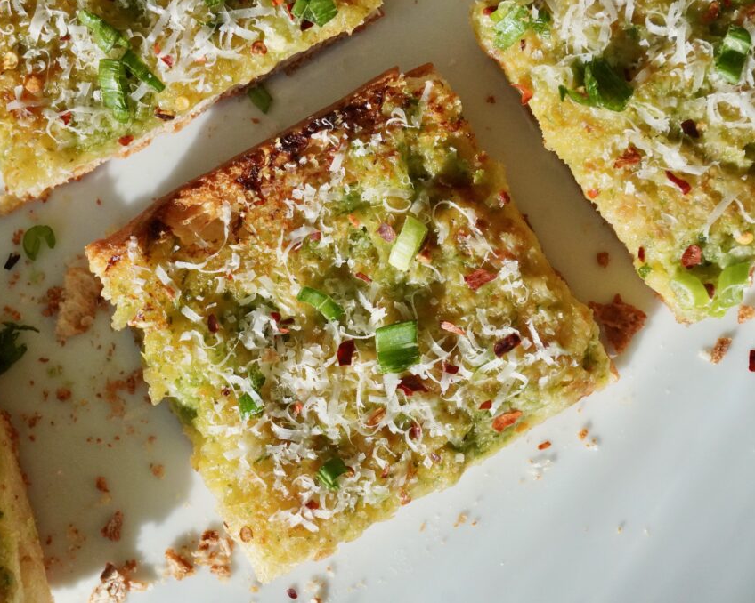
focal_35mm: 85
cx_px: 319
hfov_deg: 22.5
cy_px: 300
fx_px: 1899
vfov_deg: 18.1
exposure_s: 1/4000
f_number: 10
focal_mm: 50
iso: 2500
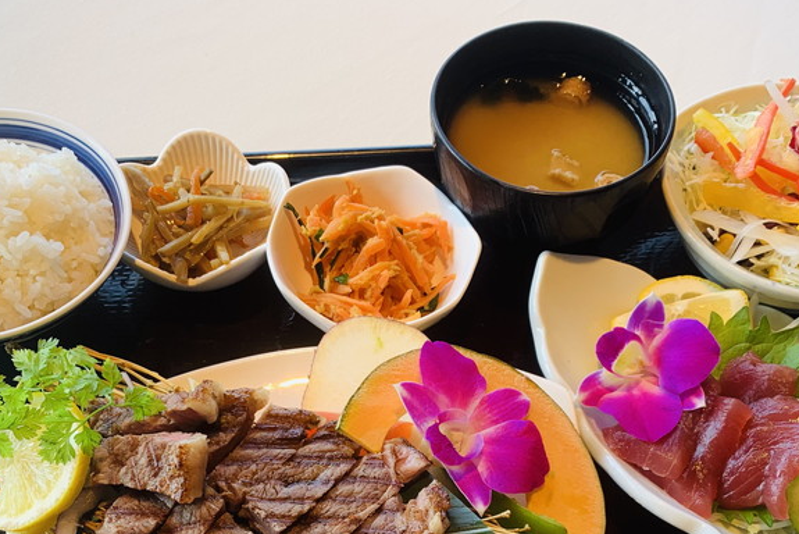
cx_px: 411
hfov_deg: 41.9
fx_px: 1044
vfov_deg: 27.5
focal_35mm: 47
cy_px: 492
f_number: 1.8
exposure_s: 1/125
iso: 25
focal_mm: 4.25
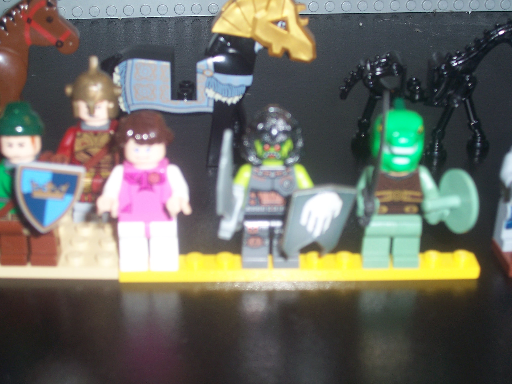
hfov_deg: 29.4
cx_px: 256
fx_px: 976
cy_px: 192
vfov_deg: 22.3
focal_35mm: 66
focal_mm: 10.8
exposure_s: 1/90
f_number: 4
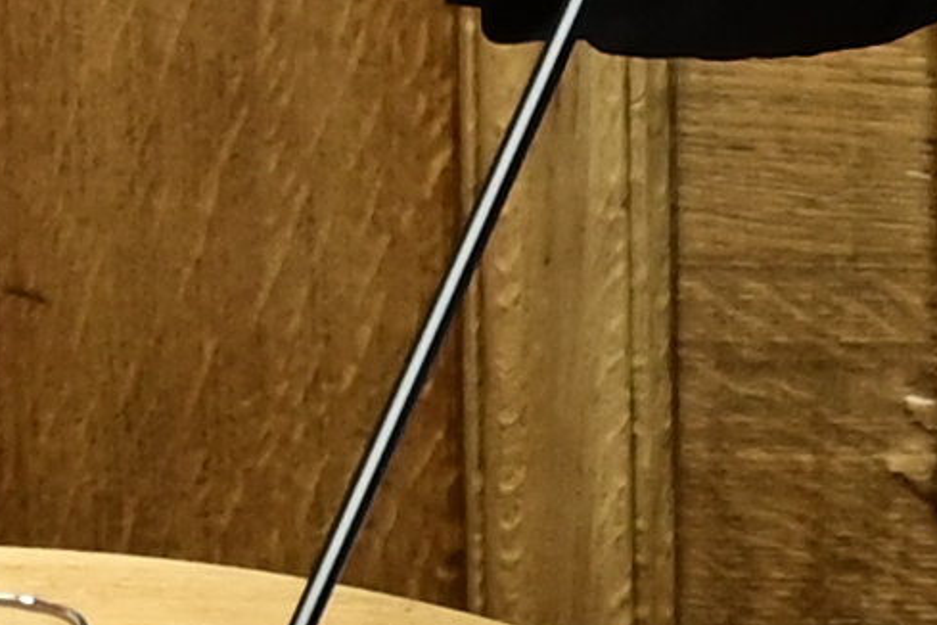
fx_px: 38284
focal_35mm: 1471
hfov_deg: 1.4
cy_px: -619
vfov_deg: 0.9
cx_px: 1876
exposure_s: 1/320
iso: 800
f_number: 3.5
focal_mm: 200
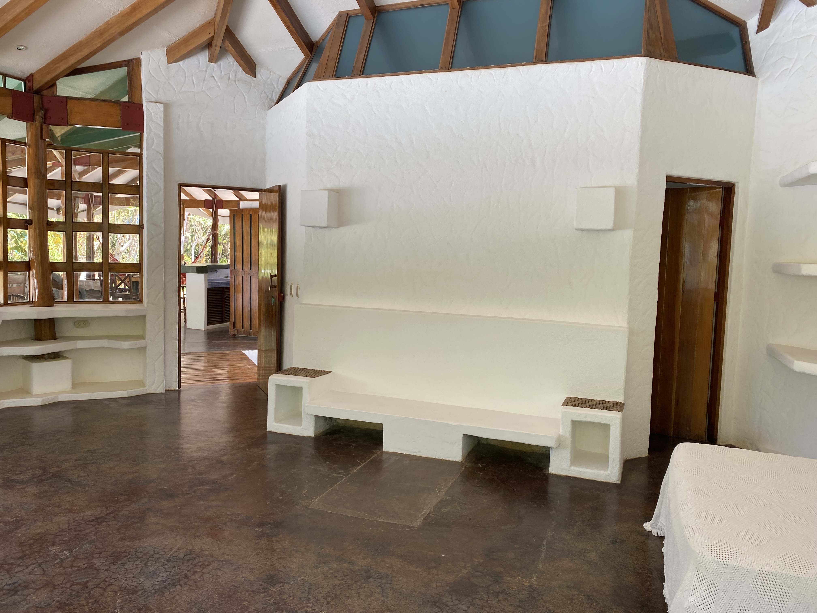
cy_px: 306
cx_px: 408
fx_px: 614
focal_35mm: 26
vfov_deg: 53.1
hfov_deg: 67.3
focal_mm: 4.25
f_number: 1.8
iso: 32
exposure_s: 1/122
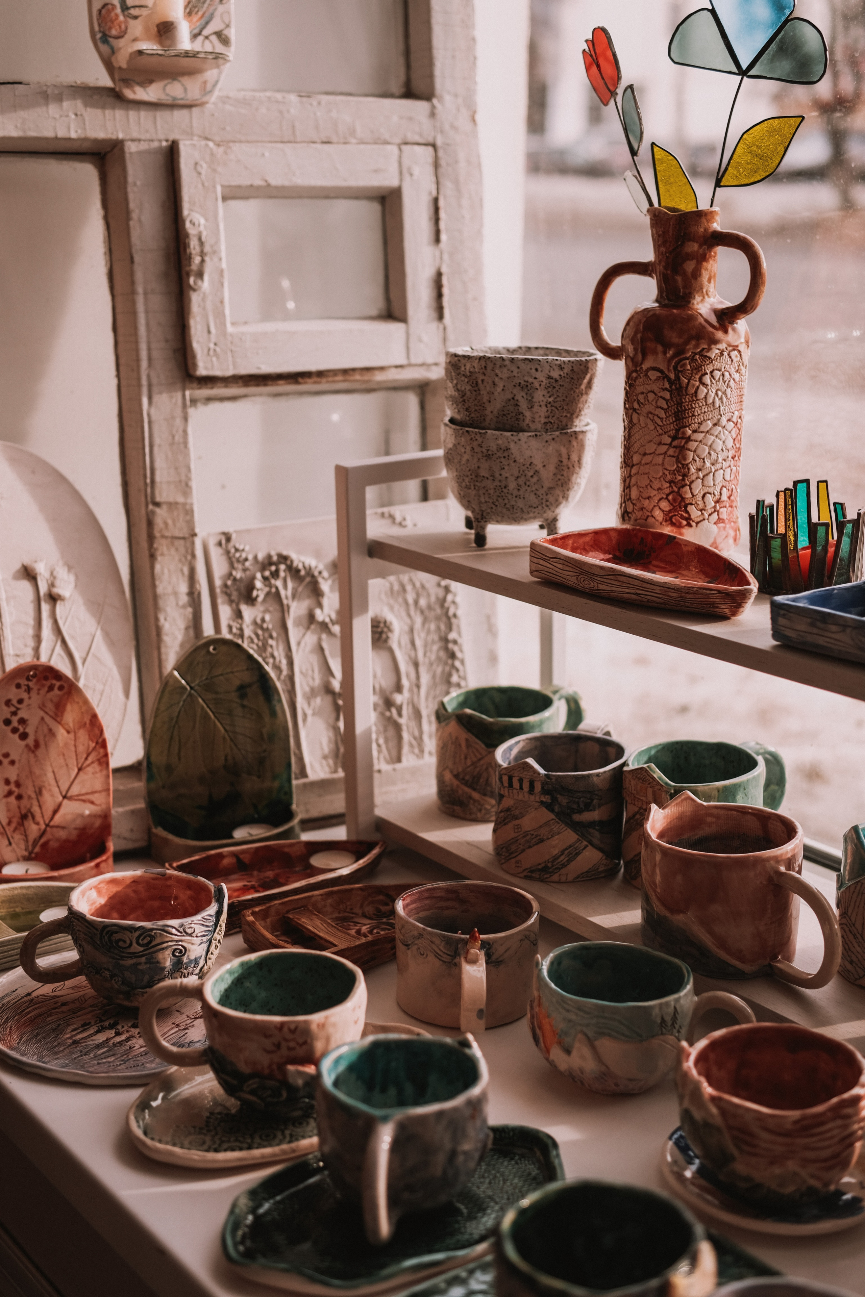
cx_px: 432
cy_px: 648
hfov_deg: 29.9
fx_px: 1622
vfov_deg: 43.6
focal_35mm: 45
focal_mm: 30
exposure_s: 1/680
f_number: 2
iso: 200
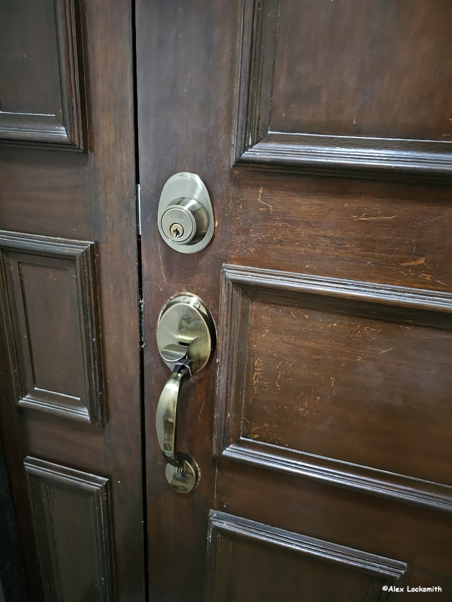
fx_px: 400
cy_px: 301
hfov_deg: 58.9
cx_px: 226
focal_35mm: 23
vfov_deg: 73.9
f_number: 1.7
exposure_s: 1/50
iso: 2000
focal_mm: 6.3
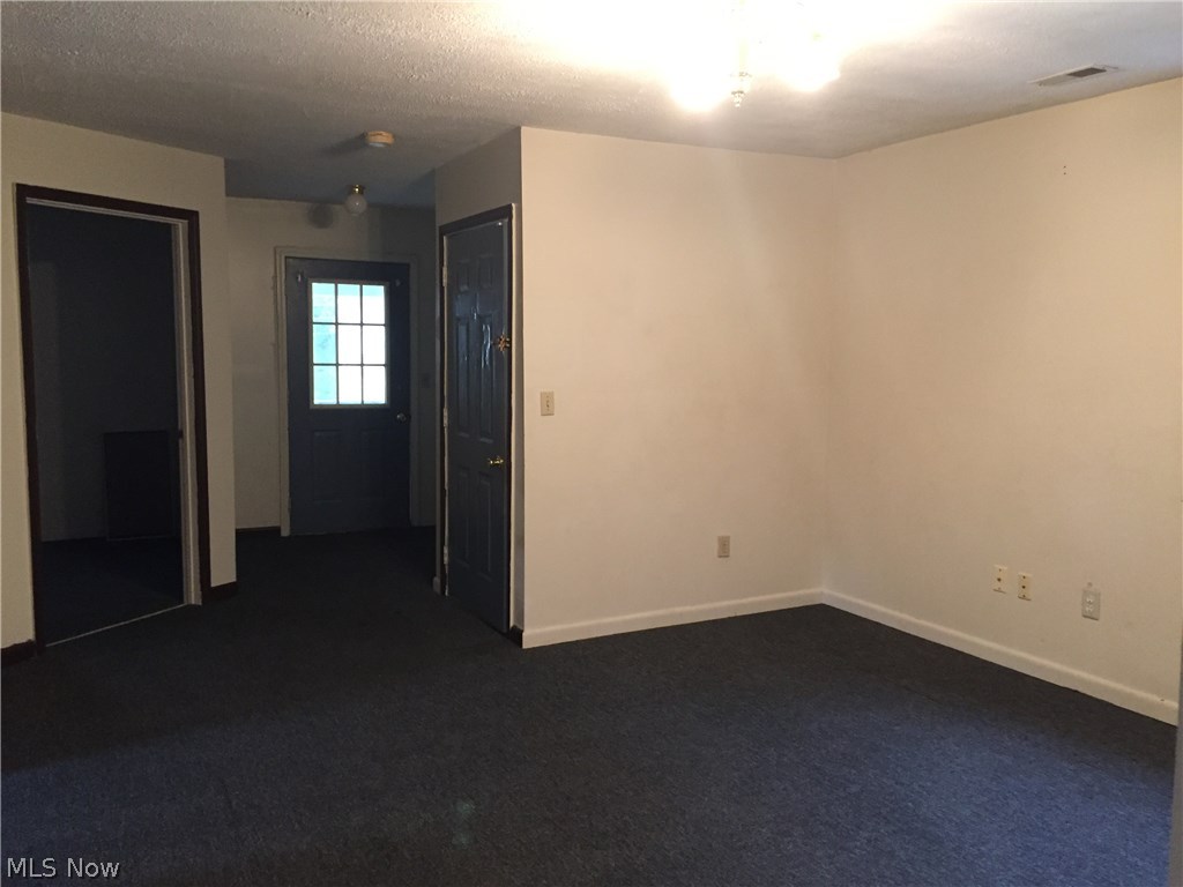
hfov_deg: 61.7
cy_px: 444
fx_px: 991
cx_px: 592
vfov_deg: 48.2
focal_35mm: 29
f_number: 2.2
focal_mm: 4.15
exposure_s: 1/30
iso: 250
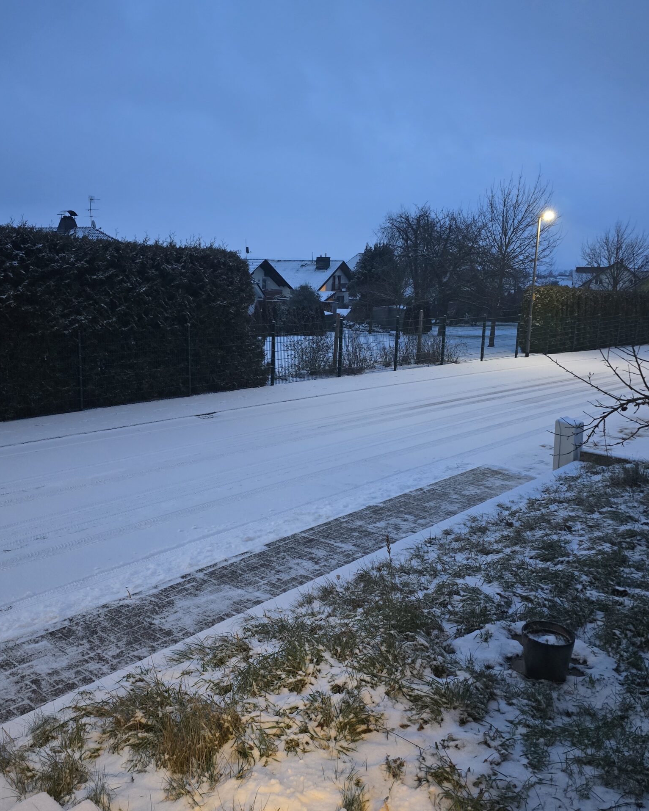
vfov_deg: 58.8
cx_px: 287
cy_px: 406
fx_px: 720
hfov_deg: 48.4
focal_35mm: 30
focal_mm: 6.3
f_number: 1.7
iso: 1250
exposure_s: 1/43.7
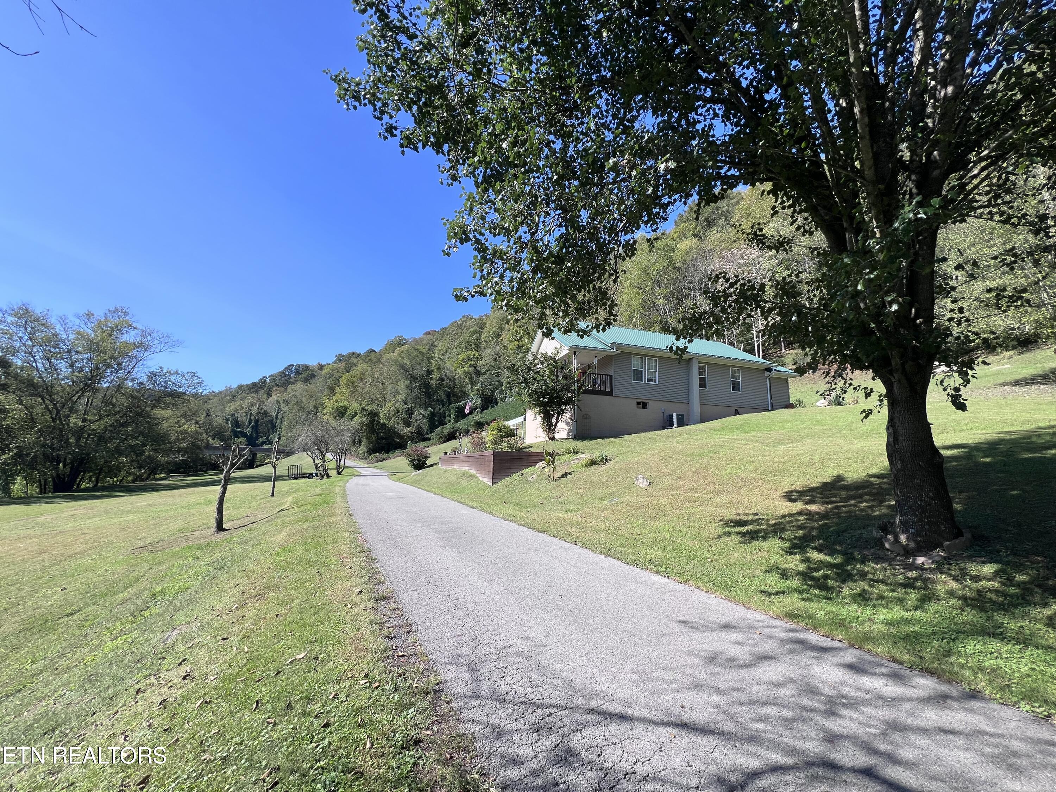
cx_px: 528
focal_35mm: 13
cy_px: 396
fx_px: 397
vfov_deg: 89.9
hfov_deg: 106.2
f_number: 1.8
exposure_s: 1/867
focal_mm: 1.57
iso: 32
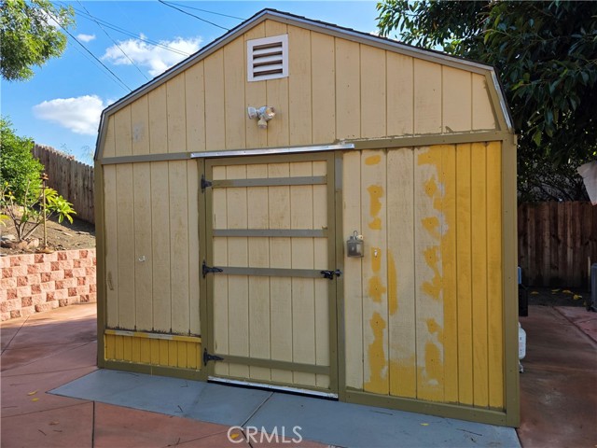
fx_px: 397
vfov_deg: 58.9
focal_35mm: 23
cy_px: 224
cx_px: 298
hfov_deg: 73.9
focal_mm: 6.3
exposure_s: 1/2169
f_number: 1.7
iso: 80
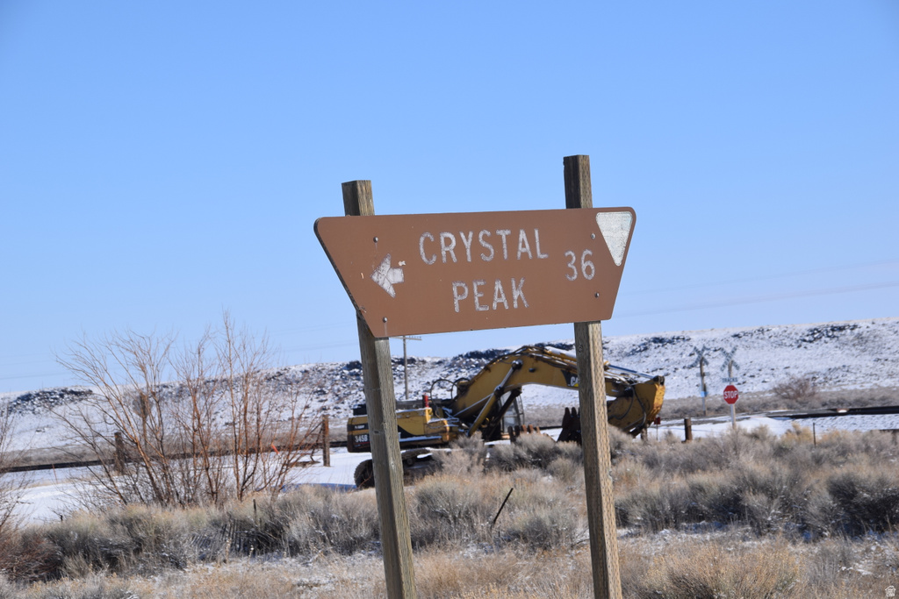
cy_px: 300
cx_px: 450
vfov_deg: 10.2
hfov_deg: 15.2
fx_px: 3371
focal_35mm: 135
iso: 200
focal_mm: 90
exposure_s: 1/800
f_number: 10
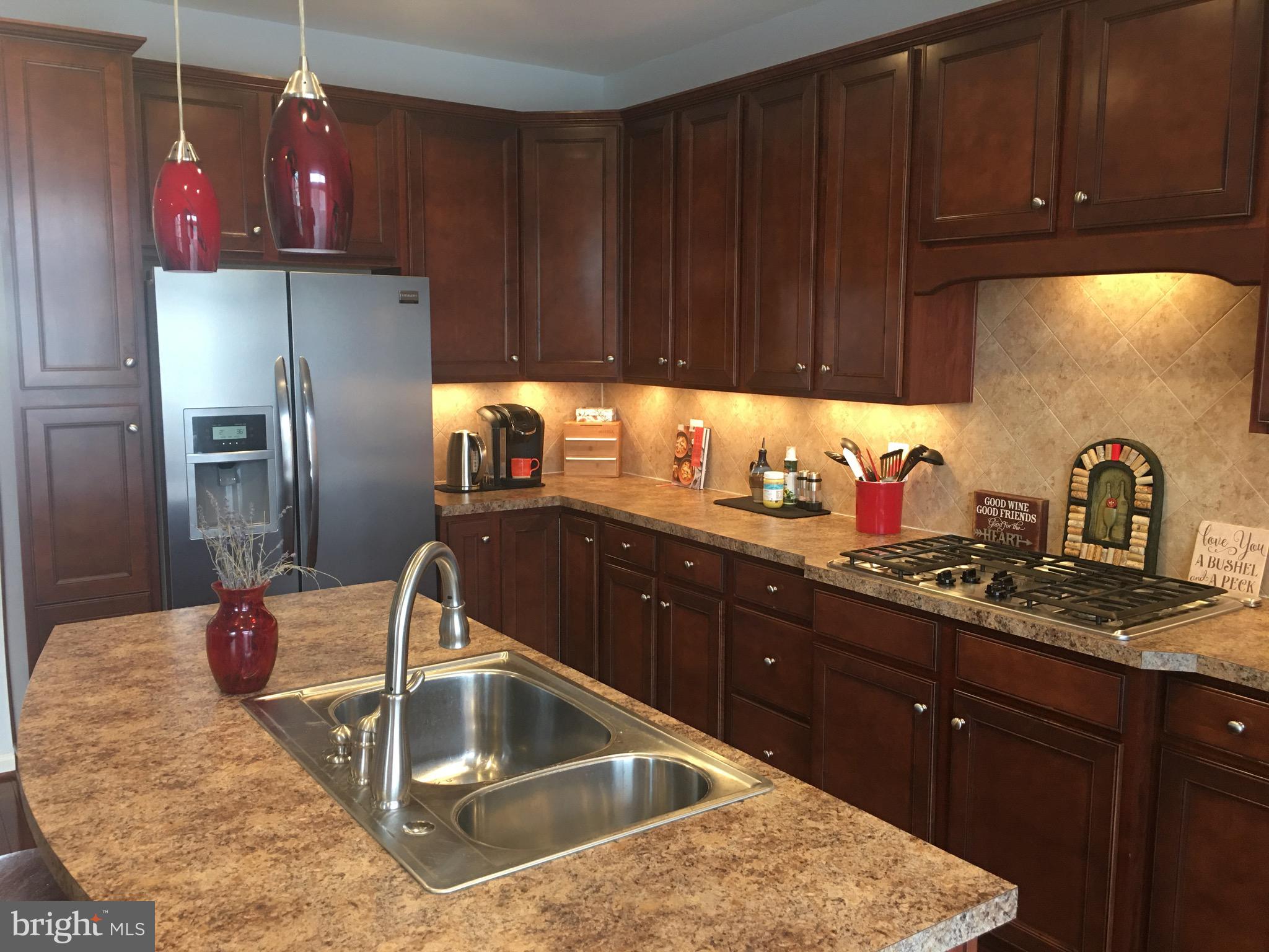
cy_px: 476
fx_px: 1063
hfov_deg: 61.7
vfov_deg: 48.2
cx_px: 634
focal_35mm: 29
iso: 50
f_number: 2.2
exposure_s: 1/15
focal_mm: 4.15
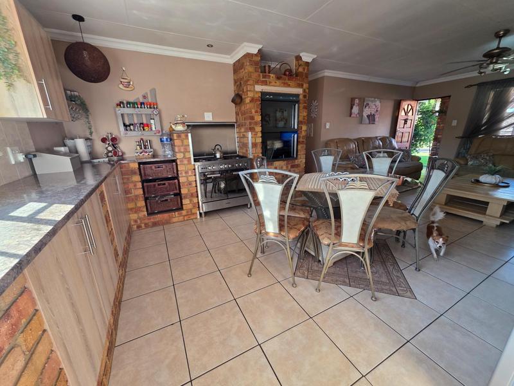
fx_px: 193
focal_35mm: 13
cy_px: 193
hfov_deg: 106.2
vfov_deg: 89.9
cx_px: 257
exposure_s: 1/100
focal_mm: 2.2
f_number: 1.9
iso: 100
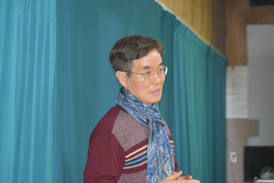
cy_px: 92
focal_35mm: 105
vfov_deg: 13.1
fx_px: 800
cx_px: 137
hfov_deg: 19.4
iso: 2000
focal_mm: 70
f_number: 4.5
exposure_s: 1/60
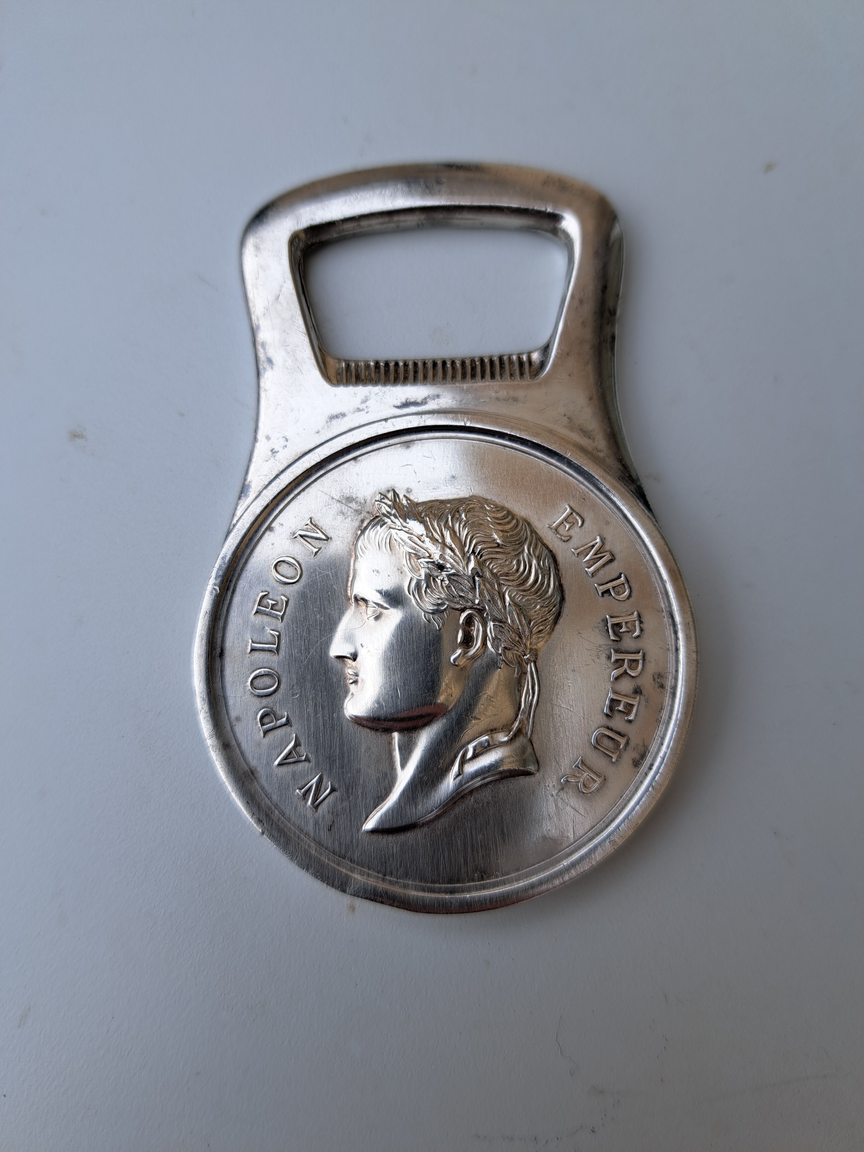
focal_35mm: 24
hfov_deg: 56.8
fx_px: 799
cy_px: 576
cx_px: 432
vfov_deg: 71.6
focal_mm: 5.23
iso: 50
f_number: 1.8
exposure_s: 1/159
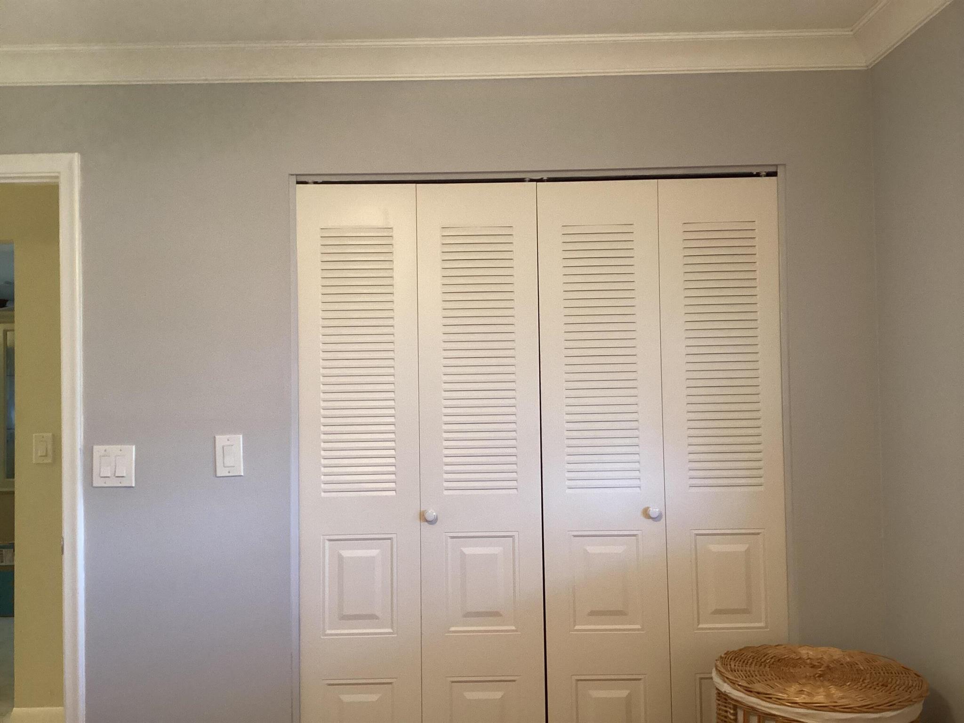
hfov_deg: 58.4
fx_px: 863
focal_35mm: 31
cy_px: 362
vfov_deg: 45.4
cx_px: 482
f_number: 2.4
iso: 250
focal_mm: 3.3
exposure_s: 1/60
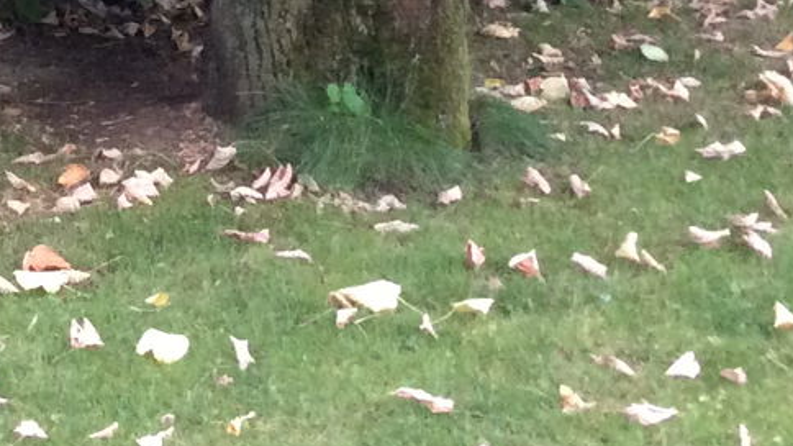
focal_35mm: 115
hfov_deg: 18.2
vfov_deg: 9.8
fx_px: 2418
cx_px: 13
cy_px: -466
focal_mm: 3.3
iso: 160
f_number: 2.4
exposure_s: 1/25
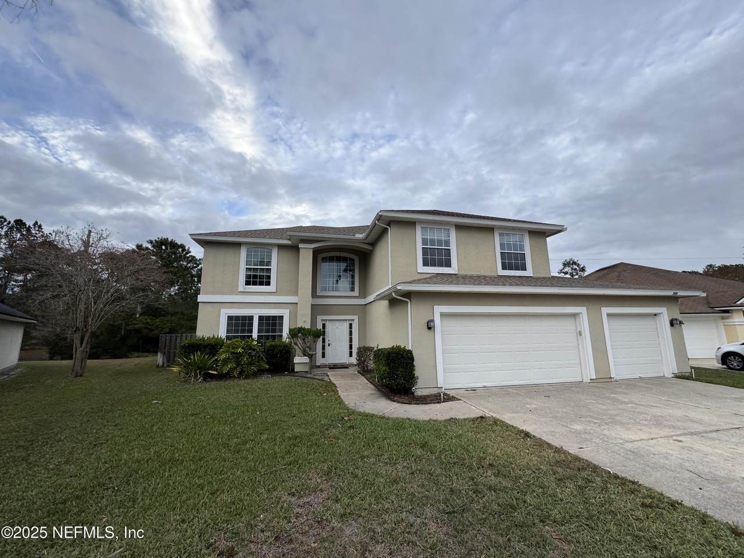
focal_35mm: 14
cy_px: 279
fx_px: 301
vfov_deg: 85.7
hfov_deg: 102.1
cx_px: 372
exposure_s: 1/375
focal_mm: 2.22
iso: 40
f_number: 2.2
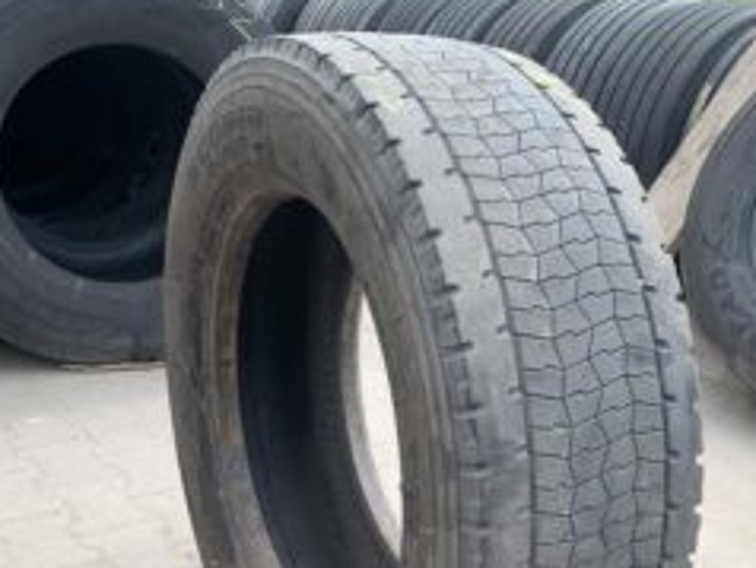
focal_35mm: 47
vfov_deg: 30.2
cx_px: 448
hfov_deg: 40.2
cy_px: 449
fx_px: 1027
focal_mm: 4.25
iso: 25
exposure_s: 1/796
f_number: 1.8
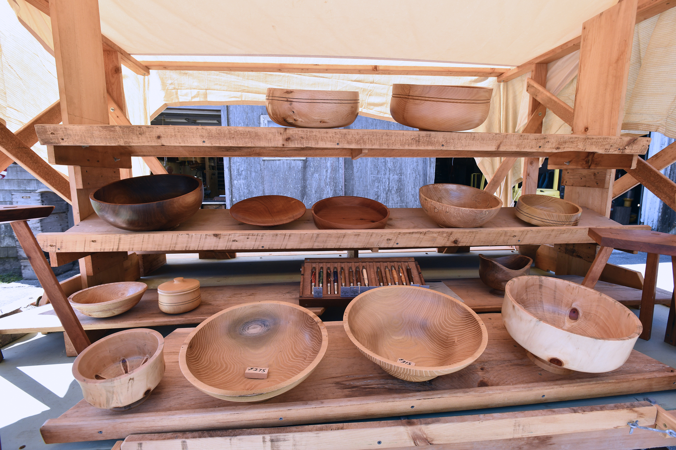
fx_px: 319
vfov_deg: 70.4
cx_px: 338
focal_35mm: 17
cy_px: 225
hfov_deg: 93.3
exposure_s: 1/250
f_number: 8
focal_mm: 17
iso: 640
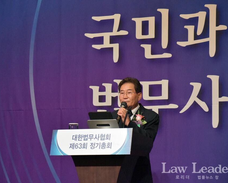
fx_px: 1120
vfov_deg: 9.3
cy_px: 92
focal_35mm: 166
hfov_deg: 11.6
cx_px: 101
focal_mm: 98
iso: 5000
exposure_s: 1/320
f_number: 5.6
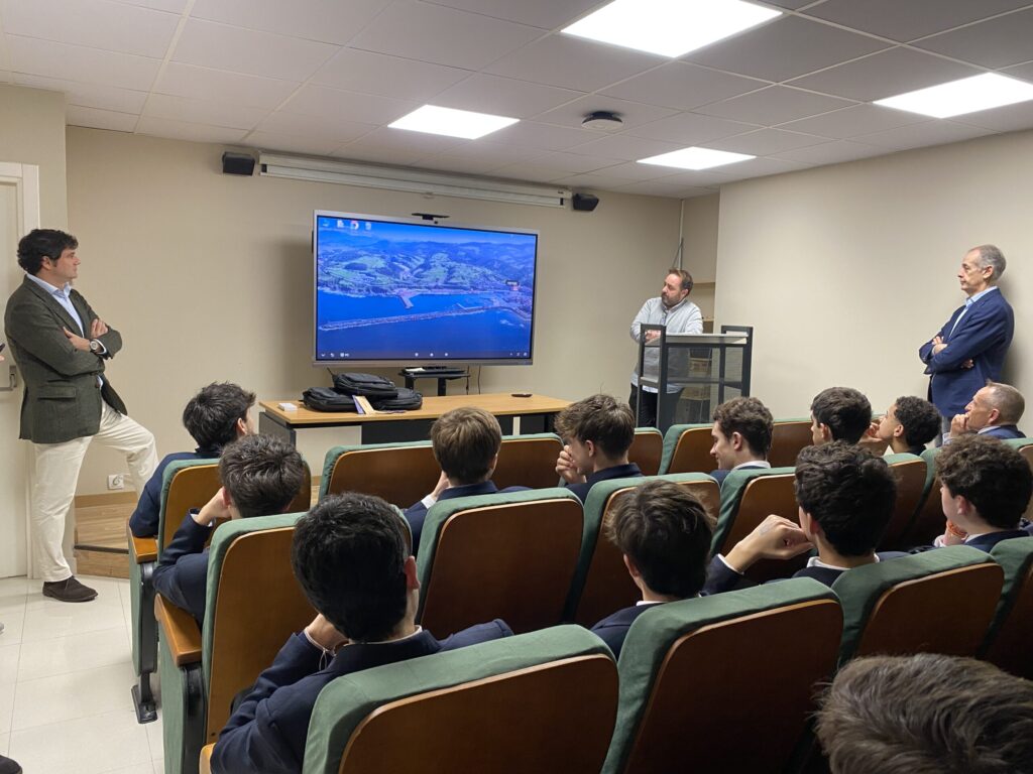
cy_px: 387
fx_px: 776
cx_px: 516
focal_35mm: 26
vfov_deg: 53.1
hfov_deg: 67.3
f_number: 1.8
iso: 125
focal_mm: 4.25
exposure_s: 1/50
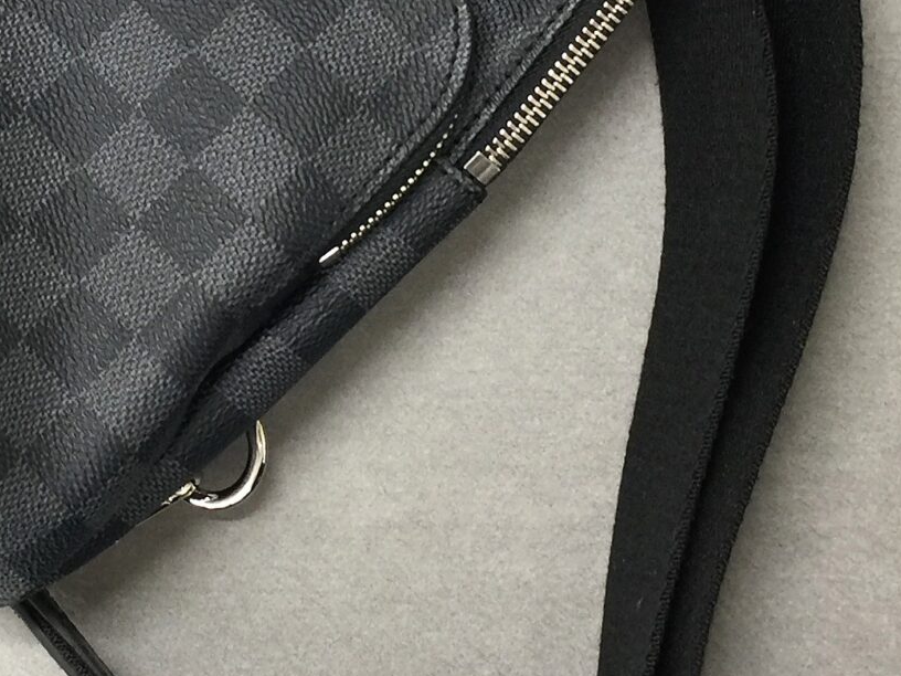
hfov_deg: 21.3
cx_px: 190
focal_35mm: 91
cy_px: 27
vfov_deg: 16.0
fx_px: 2369
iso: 40
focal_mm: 4.15
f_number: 2.2
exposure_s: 1/15
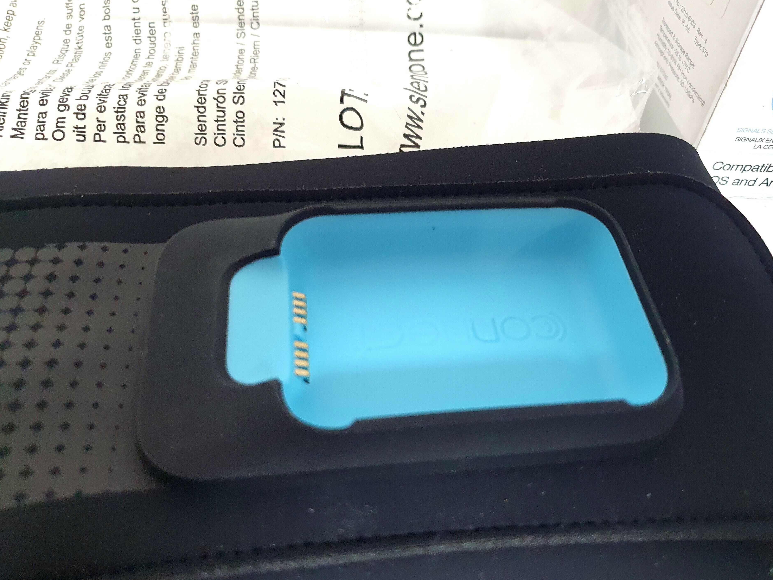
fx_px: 625
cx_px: 405
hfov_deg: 63.4
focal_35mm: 28
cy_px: 303
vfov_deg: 49.7
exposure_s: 1/50
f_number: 1.5
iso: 250
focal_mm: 4.32
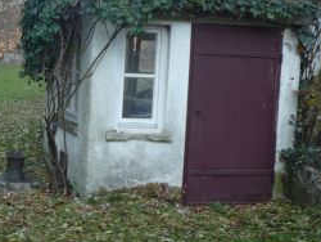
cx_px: 45
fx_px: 640
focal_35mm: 69
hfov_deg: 27.3
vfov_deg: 21.3
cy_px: 106
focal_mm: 5.2
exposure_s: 1/100
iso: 100
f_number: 3.3
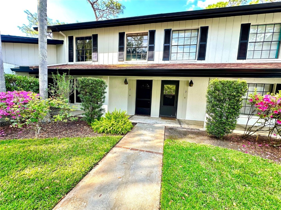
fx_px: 114
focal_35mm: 14
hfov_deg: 102.1
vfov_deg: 85.7
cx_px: 140
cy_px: 105
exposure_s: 1/127
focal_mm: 2.2
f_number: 2.2
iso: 40
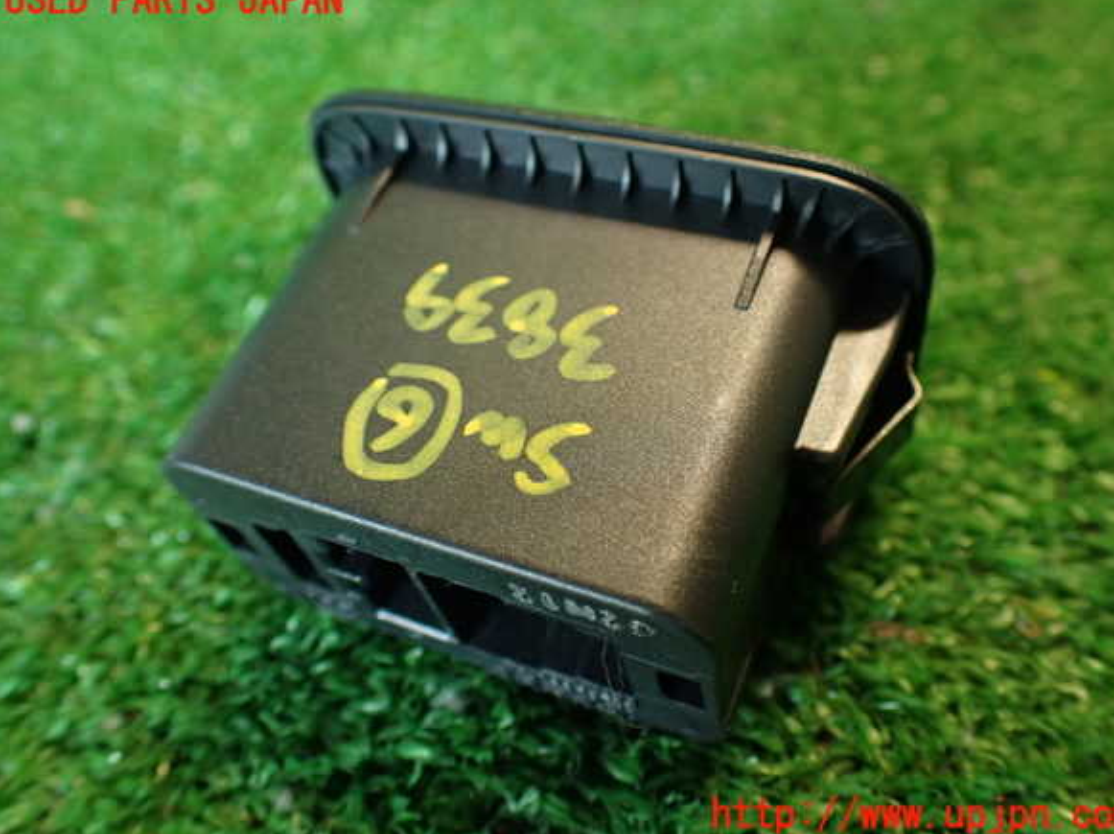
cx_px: 569
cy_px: 408
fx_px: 997
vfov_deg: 45.4
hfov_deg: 58.4
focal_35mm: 31
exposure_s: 1/30
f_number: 2.3
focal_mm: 5.4
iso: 250
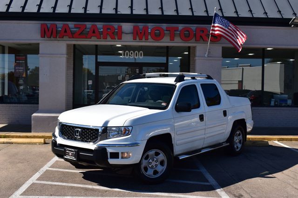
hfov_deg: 43.6
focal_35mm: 45
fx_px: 372
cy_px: 99
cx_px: 149
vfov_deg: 29.8
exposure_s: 1/500
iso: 280
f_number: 11
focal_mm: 30
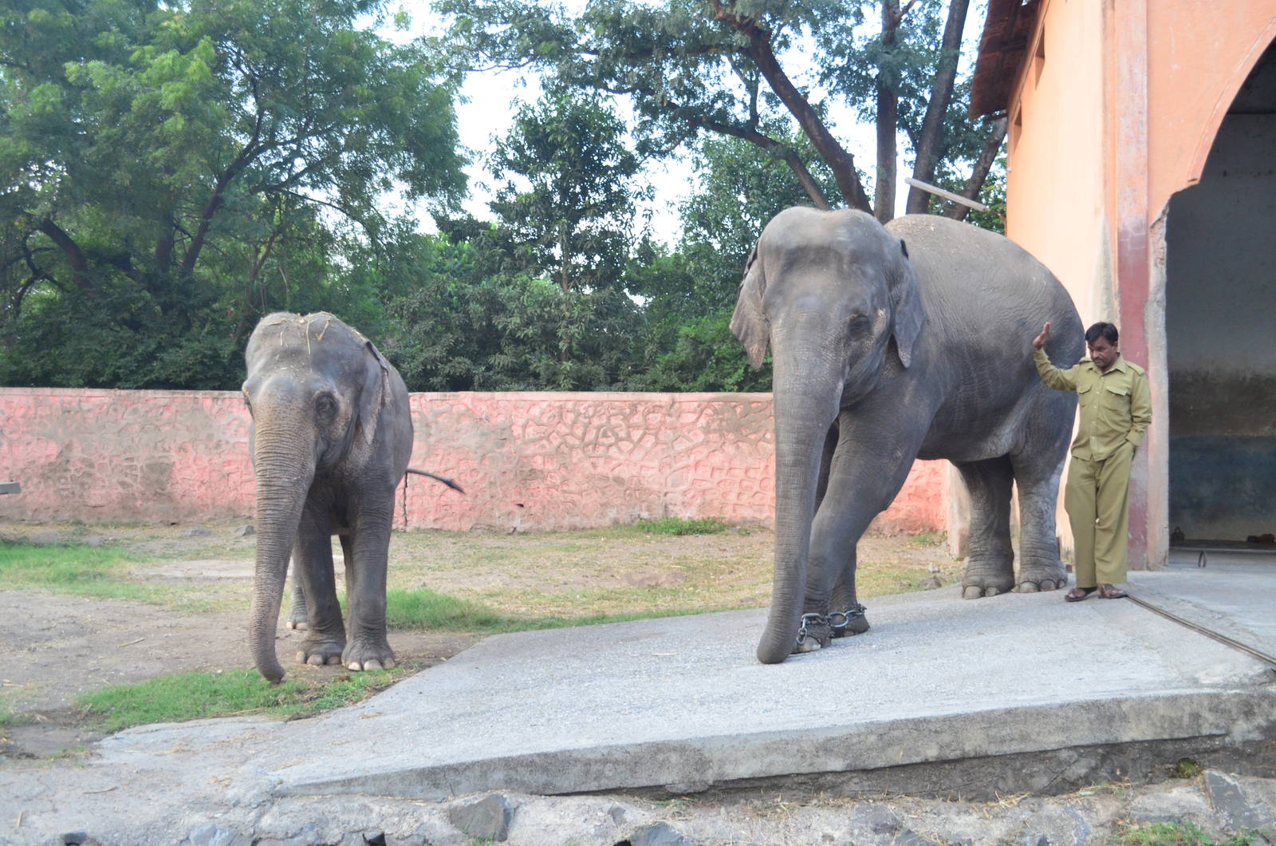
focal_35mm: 36
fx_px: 1273
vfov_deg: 36.7
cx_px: 638
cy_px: 423
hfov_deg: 53.2
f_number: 4.5
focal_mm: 24
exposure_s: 1/160
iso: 1250
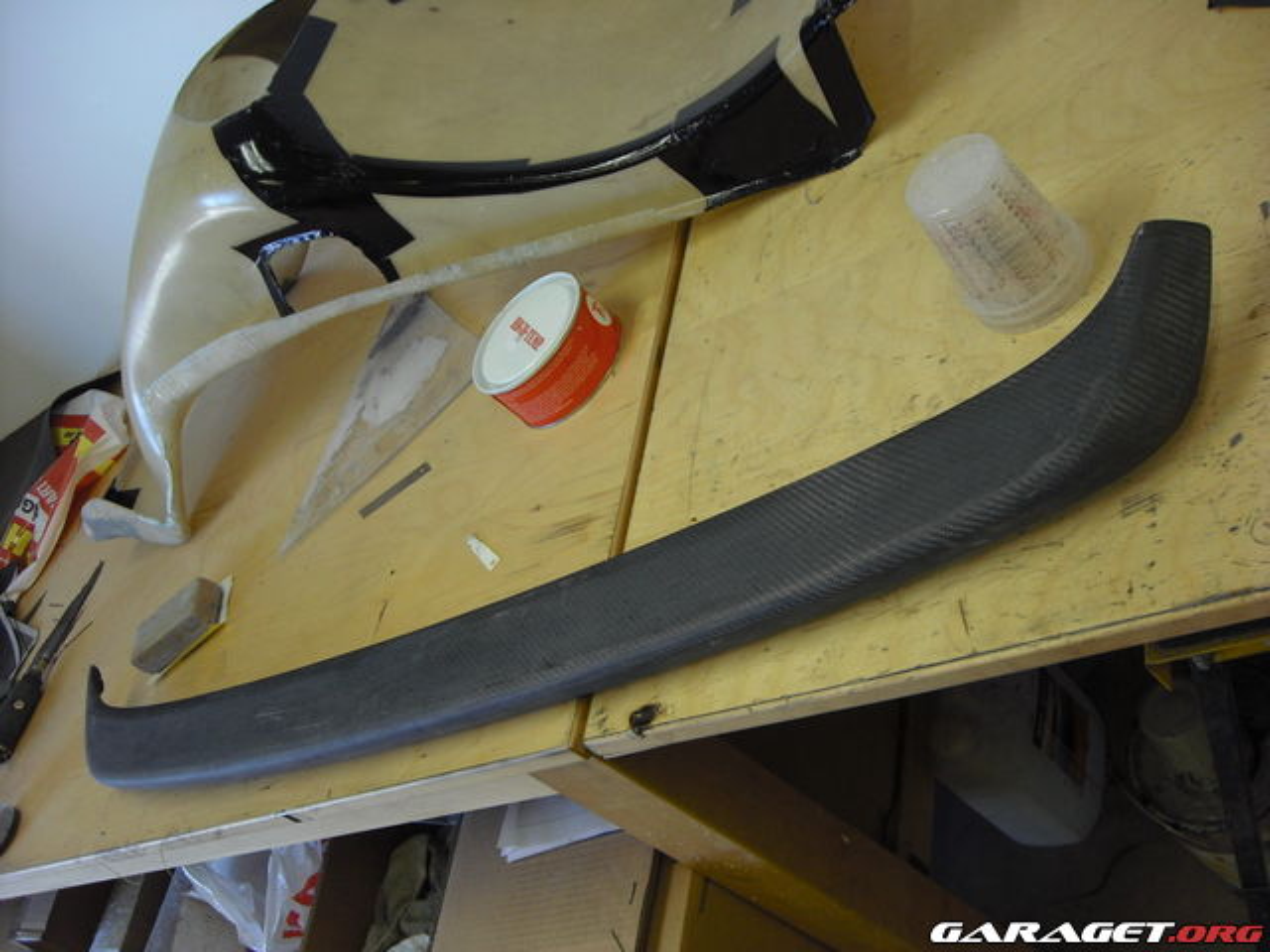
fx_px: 1357
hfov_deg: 50.1
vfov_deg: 38.7
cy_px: 476
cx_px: 635
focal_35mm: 37
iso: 160
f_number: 2.7
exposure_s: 1/80
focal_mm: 6.2
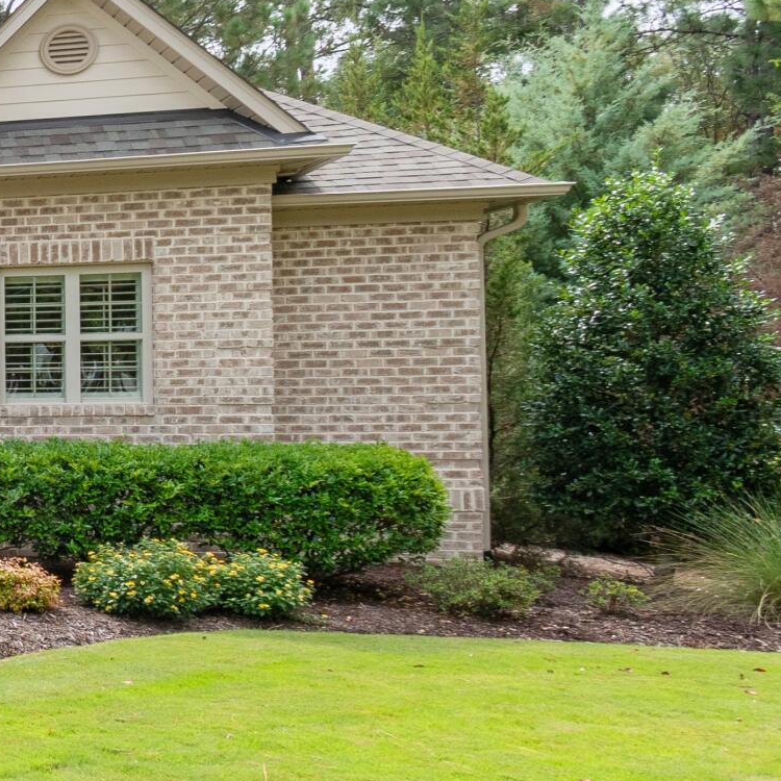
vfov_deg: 33.4
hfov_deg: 20.2
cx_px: -715
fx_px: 1302
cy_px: 404
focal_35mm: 51
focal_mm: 10
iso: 100
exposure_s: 1/160
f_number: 6.3
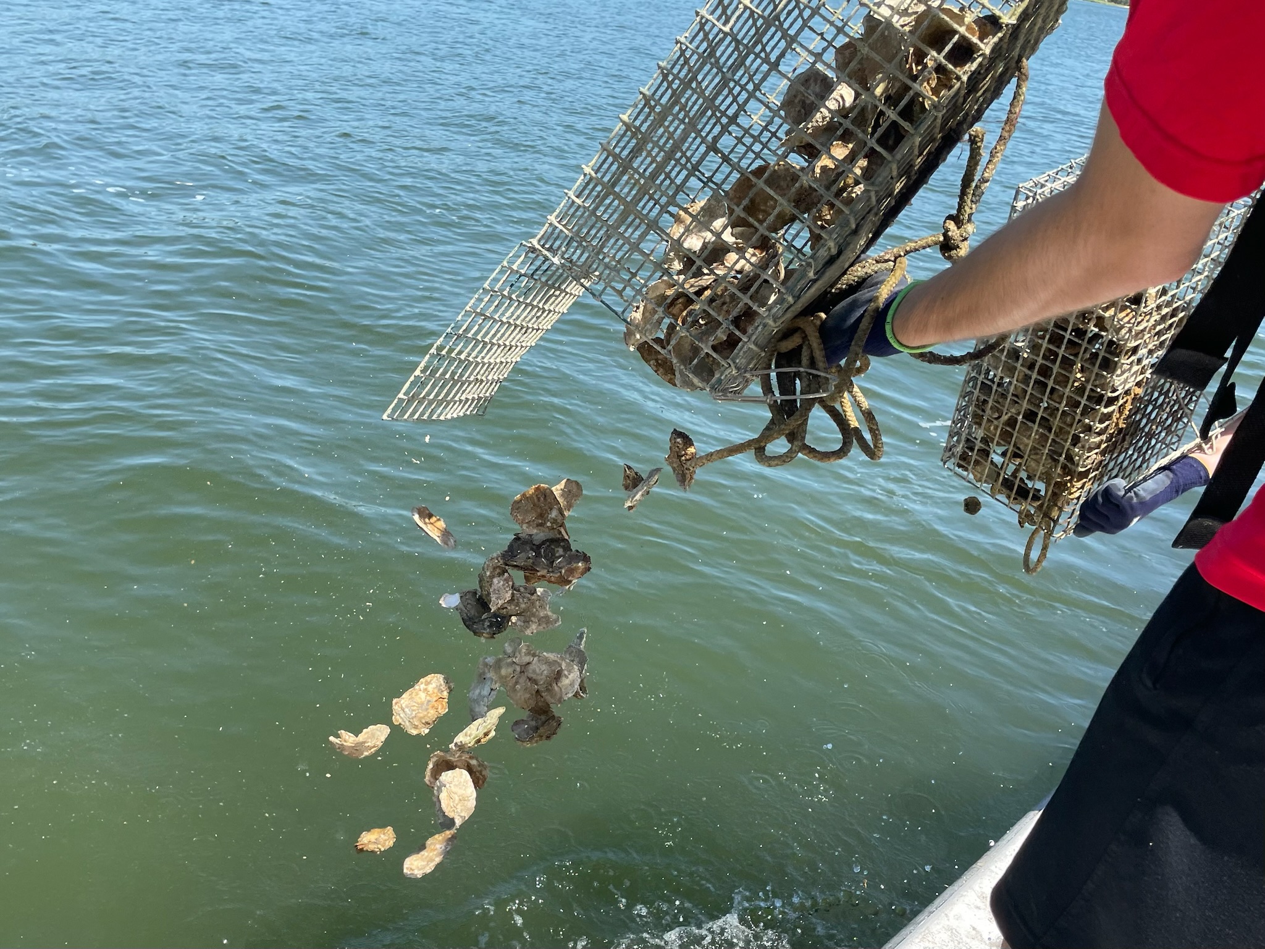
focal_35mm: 26
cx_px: 632
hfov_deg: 67.3
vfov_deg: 53.1
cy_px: 474
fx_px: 950
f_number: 1.6
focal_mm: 4.2
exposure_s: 1/1319
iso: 32
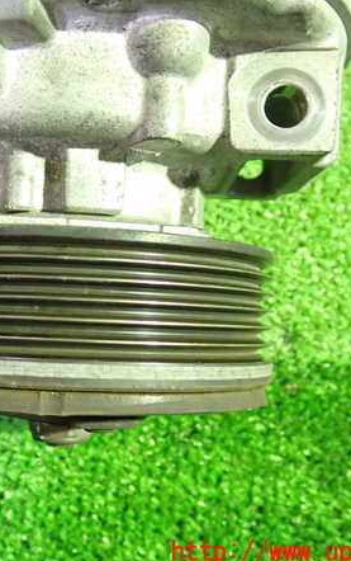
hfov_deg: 27.6
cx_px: 77
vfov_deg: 43.5
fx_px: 703
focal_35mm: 46
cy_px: 283
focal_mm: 5.79
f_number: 2.4
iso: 800
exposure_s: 1/13
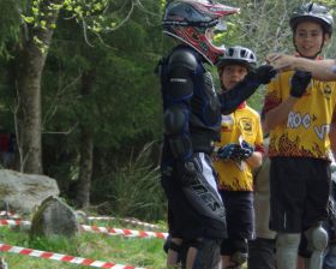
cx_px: 187
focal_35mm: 175
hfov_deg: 11.0
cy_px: 144
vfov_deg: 8.8
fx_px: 1740
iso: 100
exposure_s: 1/60
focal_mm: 58
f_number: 4.5
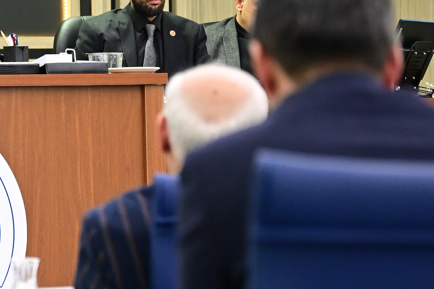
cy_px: 96
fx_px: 2531
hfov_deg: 9.7
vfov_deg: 6.5
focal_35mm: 210
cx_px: -62
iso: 2000
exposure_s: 1/125
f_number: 3.2
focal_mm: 70
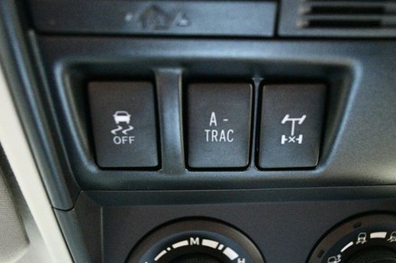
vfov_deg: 35.9
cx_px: 227
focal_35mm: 37
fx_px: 407
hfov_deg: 51.7
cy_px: 128
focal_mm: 20
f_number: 3.8
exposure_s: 1/30
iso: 12800
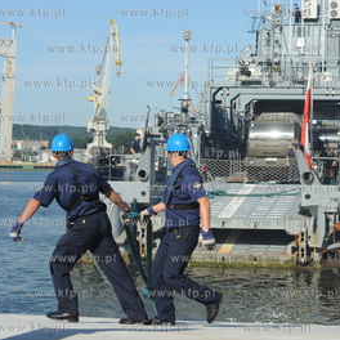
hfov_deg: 16.8
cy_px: 170
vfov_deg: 16.9
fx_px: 1145
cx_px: 250
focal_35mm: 103
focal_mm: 80
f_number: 8
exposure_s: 1/500
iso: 200
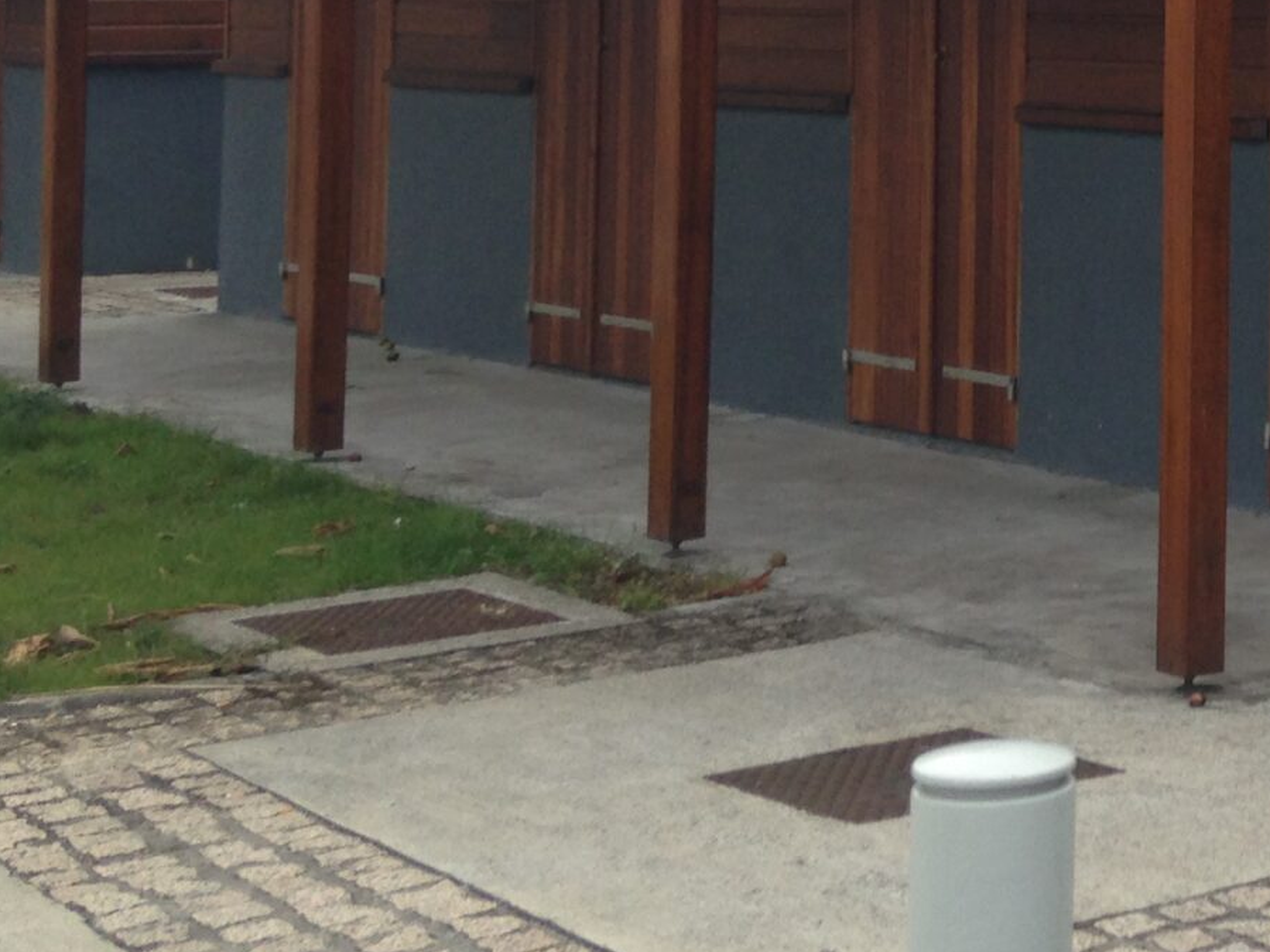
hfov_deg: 19.3
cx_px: 1644
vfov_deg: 15.3
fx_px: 3448
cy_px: -105
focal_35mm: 94
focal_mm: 4.12
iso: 50
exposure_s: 1/686
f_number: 2.4
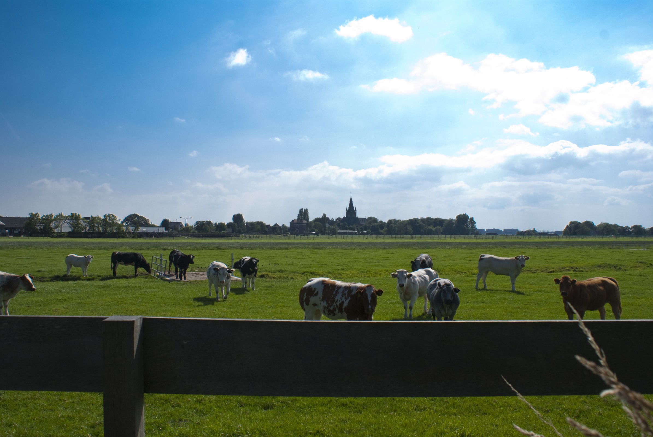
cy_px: 218
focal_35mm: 30
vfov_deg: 43.7
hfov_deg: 61.9
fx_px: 545
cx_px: 326
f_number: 10
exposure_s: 1/250
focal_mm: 20
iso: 100
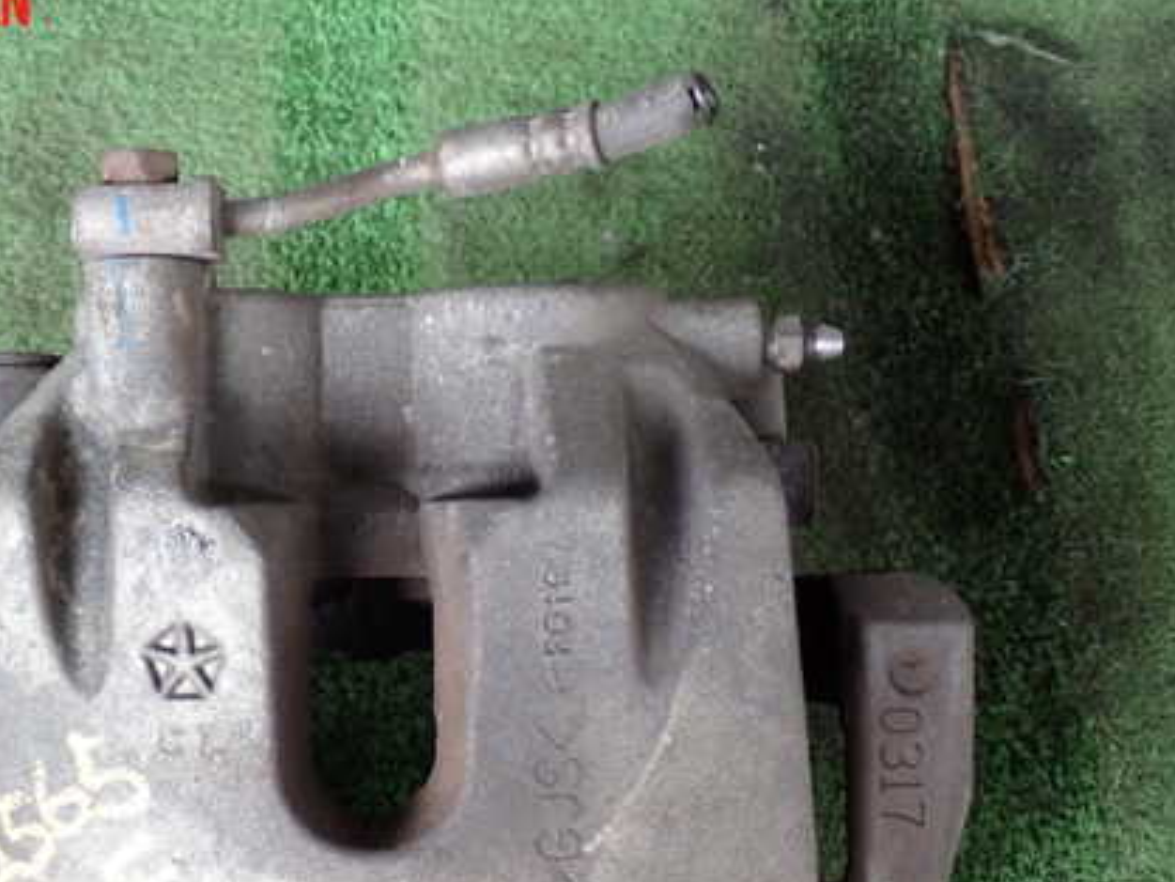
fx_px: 2003
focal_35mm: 59
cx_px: 363
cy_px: 606
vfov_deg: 24.7
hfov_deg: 32.3
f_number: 2.8
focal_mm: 7.31
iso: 200
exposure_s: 1/50
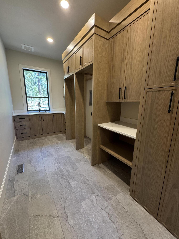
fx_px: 97
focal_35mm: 14
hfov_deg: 85.7
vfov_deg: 102.1
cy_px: 120
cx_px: 90
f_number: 2.2
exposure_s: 1/60
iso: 200
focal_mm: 2.22
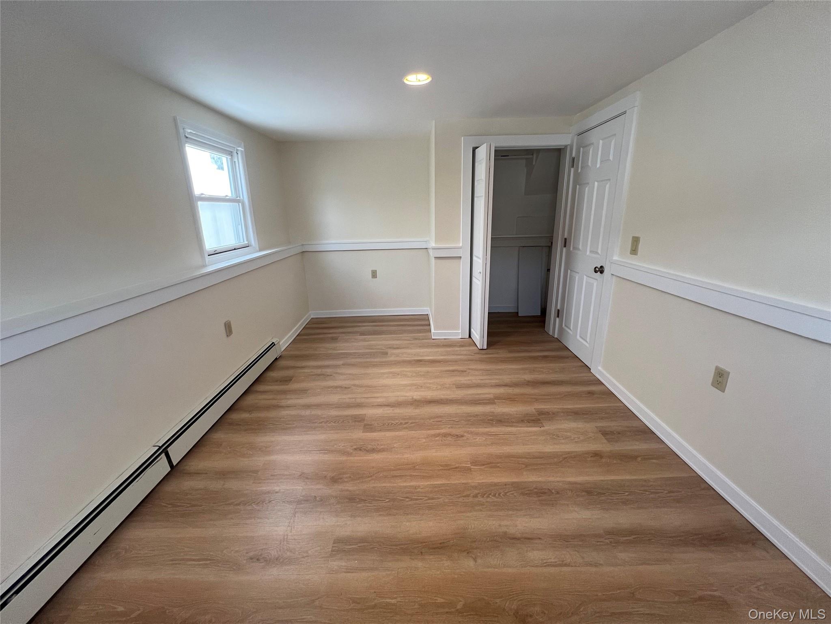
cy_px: 312
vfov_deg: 89.9
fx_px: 312
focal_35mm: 13
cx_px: 416
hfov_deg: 106.2
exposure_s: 1/120
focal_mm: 1.57
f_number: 1.8
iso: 200
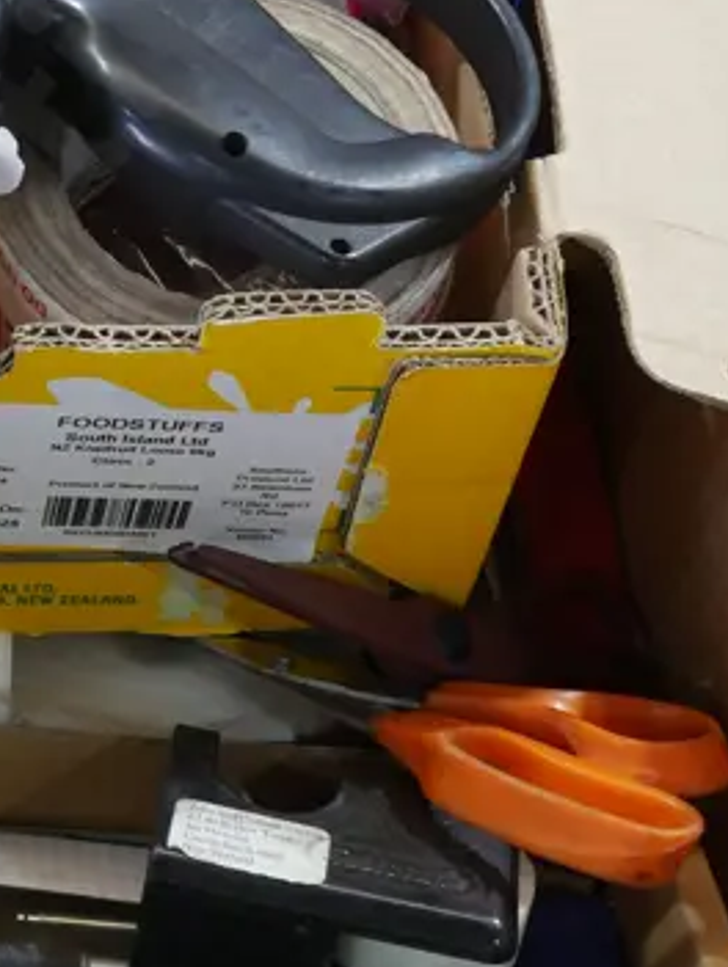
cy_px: 314
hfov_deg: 13.8
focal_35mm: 105
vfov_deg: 18.6
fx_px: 2939
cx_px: -73
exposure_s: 1/60
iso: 500
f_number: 4
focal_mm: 18
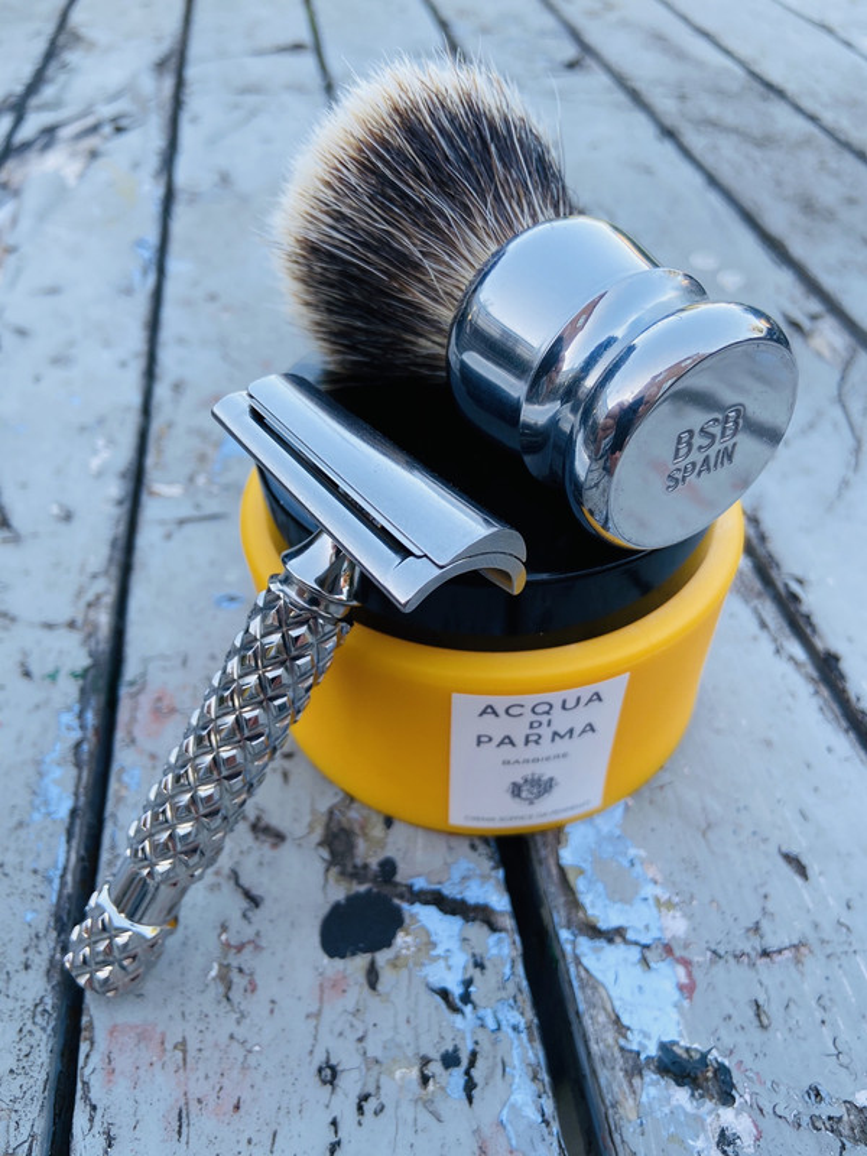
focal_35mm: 26
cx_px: 434
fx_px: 868
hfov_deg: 53.1
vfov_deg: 67.3
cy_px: 578
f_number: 1.8
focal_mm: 4.25
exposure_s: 1/122
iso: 40
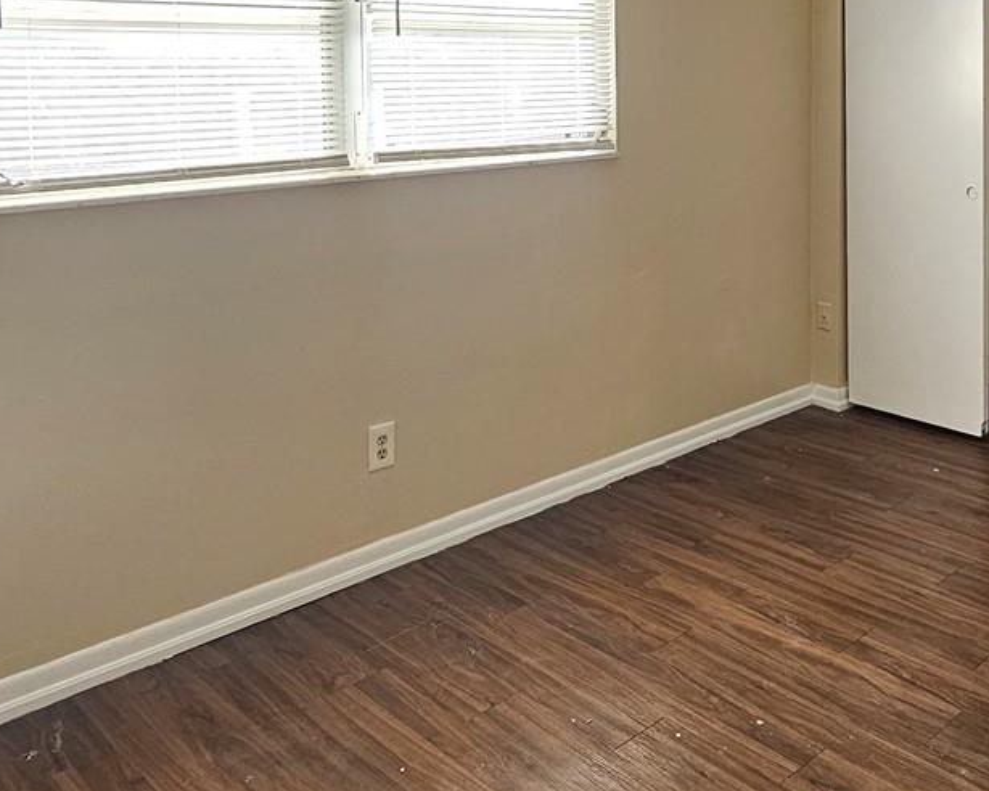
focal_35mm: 33
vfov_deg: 41.5
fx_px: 966
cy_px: 98
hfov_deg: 52.7
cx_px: 695
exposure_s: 1/60
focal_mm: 2.2
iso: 100
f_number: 2.2
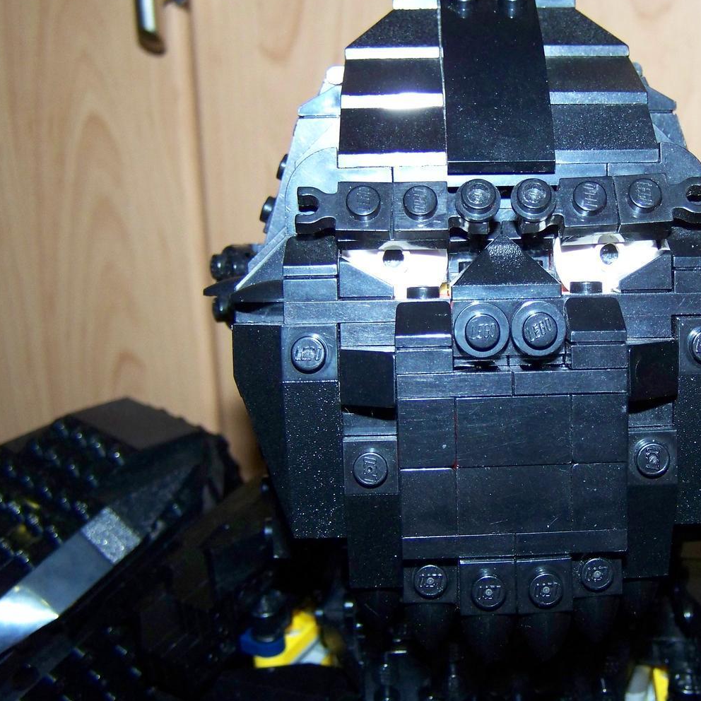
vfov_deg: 32.8
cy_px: 329
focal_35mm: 52
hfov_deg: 32.2
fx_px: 1191
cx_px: 517
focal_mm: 6.3
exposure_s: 1/30
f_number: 2.8
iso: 200
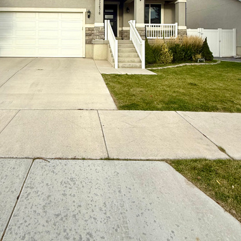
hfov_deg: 61.6
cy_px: 39
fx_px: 197
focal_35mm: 25
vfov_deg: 57.0
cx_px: 82
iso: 50
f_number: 2.2
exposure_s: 1/830
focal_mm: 2.22
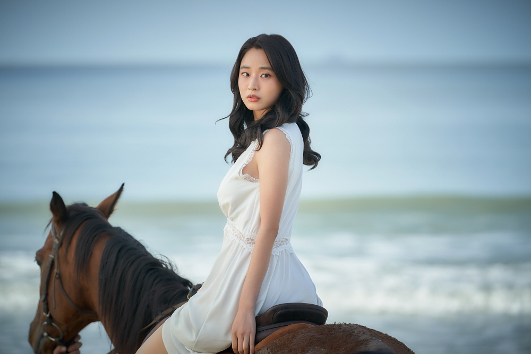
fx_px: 2567
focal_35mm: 174
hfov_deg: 11.8
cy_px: 177
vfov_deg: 7.9
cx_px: 266
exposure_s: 1/800
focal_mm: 174
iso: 100
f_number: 3.5
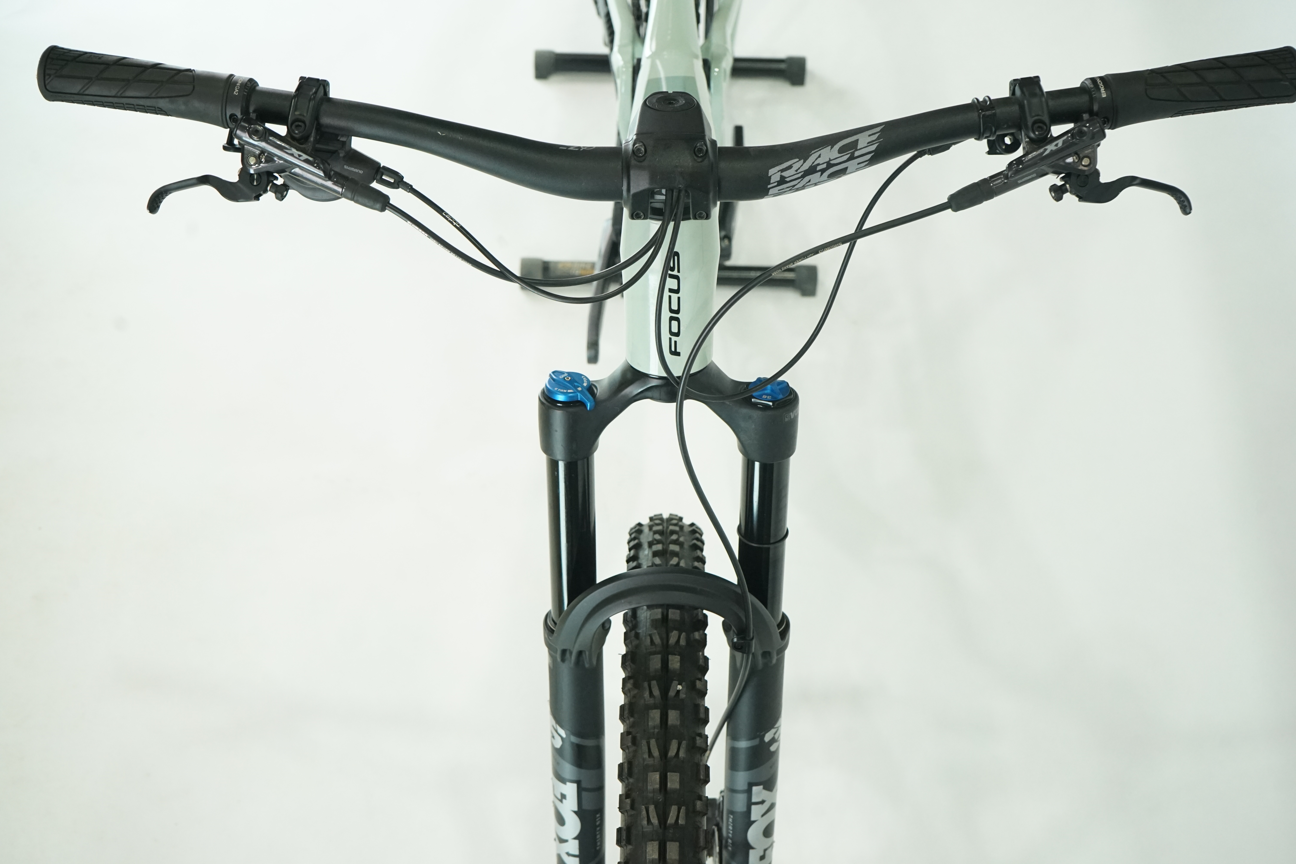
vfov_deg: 29.2
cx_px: 648
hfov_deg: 42.7
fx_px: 1656
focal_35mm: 46
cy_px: 432
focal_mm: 46
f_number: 7.1
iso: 2500
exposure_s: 1/200
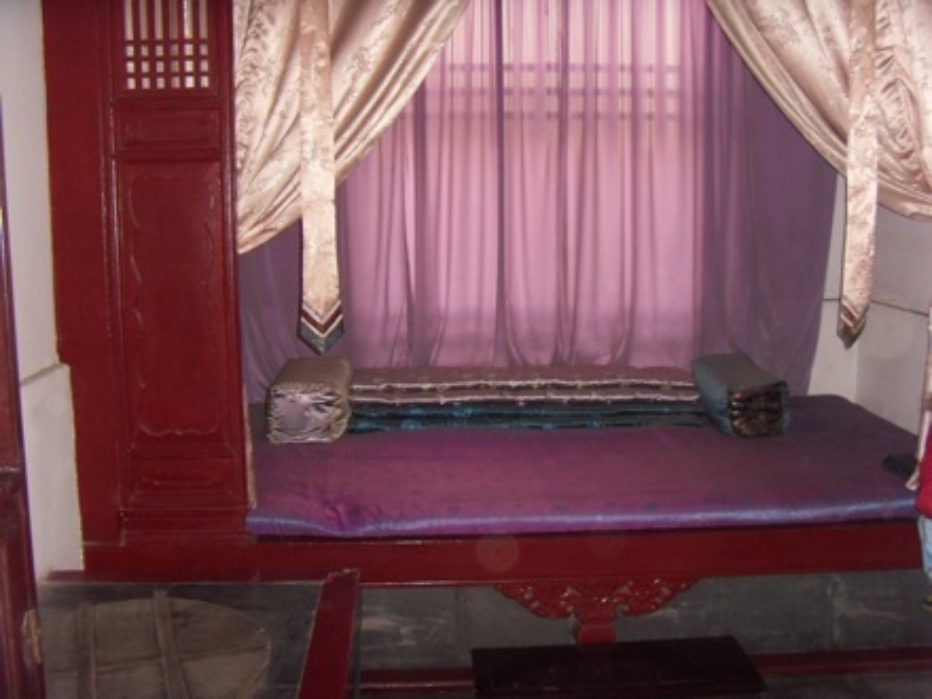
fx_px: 1050
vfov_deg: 36.8
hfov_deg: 47.9
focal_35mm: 39
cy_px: 350
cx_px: 466
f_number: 3.5
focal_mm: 6.6
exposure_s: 1/45
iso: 400
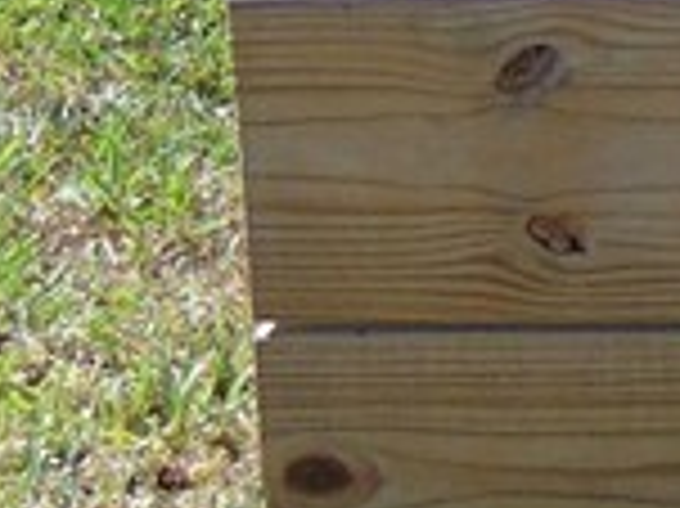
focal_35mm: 238
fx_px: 4672
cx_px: 1891
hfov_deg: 7.5
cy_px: -575
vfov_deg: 6.0
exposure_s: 1/500
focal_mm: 6.3
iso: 80
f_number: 3.2
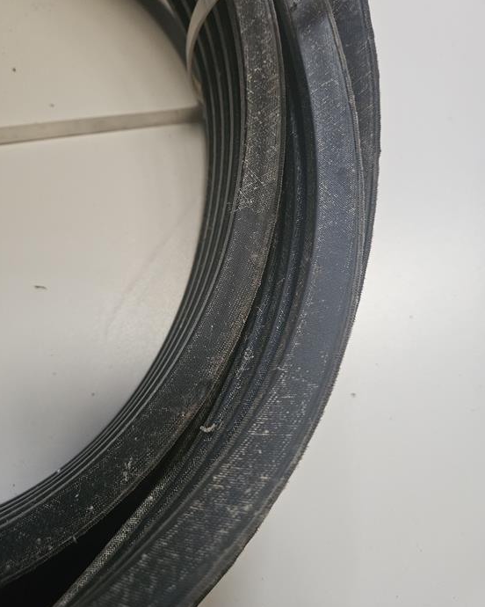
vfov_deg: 68.0
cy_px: 279
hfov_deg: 56.8
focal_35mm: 25
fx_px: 449
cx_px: 234
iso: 640
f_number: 1.8
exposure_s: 1/50
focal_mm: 5.4
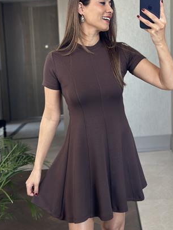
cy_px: 96
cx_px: 94
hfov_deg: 24.4
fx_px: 400
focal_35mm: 60
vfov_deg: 32.1
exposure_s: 1/98
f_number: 1.78
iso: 125
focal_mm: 6.86
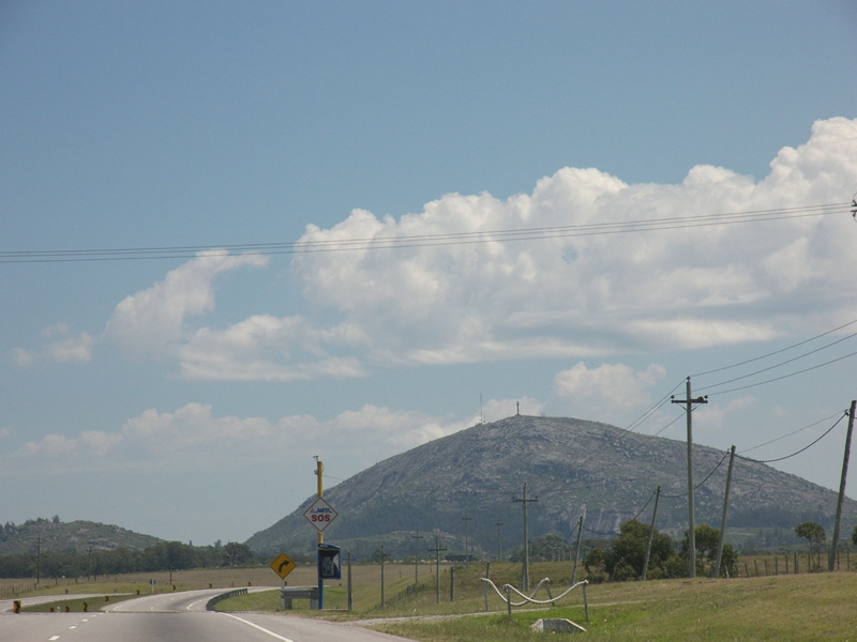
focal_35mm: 140
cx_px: 428
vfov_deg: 10.6
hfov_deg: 14.1
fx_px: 3466
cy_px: 321
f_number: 4.1
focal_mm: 29.4
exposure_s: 1/1250
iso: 100
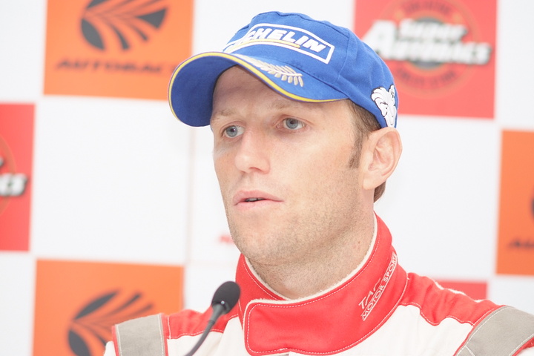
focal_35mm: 270
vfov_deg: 5.1
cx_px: 267
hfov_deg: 7.6
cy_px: 178
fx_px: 4005
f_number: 2.8
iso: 400
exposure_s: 1/250
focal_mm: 180
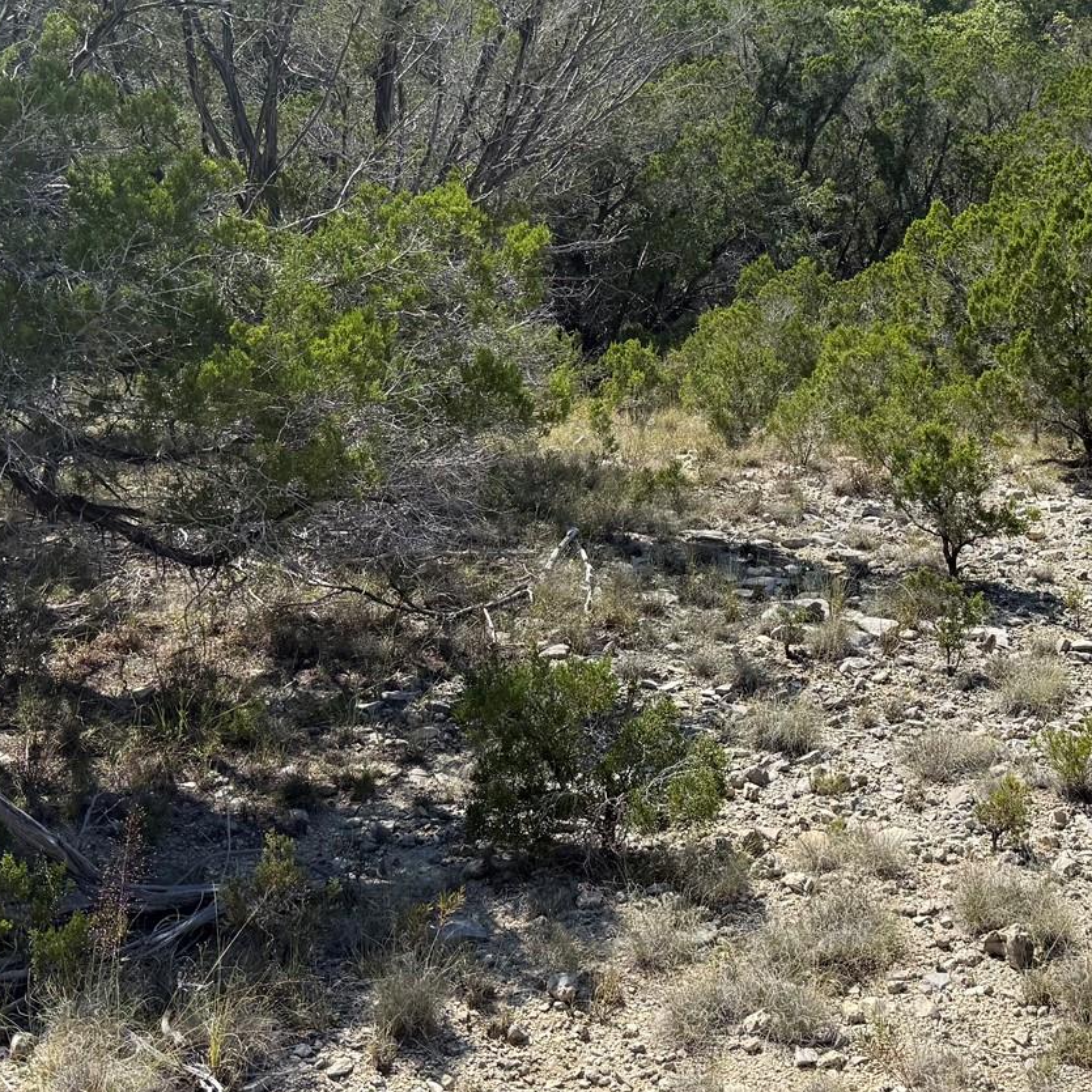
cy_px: 250
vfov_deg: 32.1
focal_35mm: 52
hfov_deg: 32.4
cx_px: 759
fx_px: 1856
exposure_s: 1/3584
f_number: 1.78
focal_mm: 6.76
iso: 80
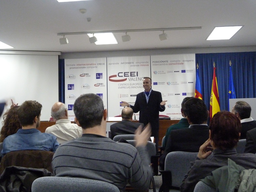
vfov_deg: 36.0
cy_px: 96
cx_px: 128
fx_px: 296
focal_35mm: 40
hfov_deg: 46.8
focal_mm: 7.3
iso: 800
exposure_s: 1/40
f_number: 3.1
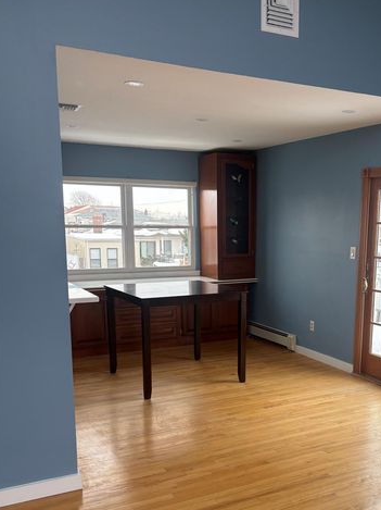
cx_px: 266
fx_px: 544
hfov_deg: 38.0
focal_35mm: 37
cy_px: 316
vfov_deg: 49.7
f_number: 1.6
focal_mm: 5.96
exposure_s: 1/148
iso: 50
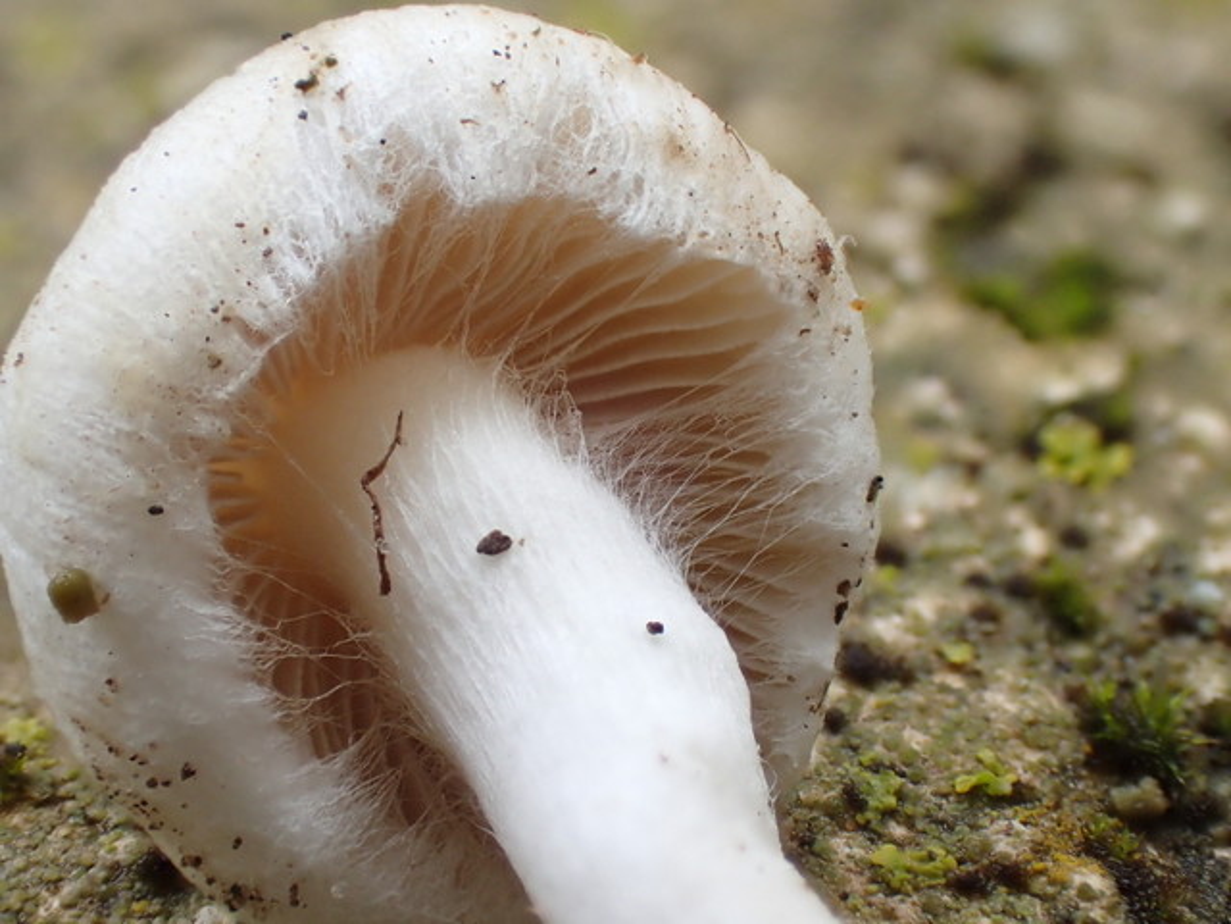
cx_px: 616
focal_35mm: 61
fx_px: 2169
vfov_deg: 24.0
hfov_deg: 31.7
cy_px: 462
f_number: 5
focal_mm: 11.01
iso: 320
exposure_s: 1/250
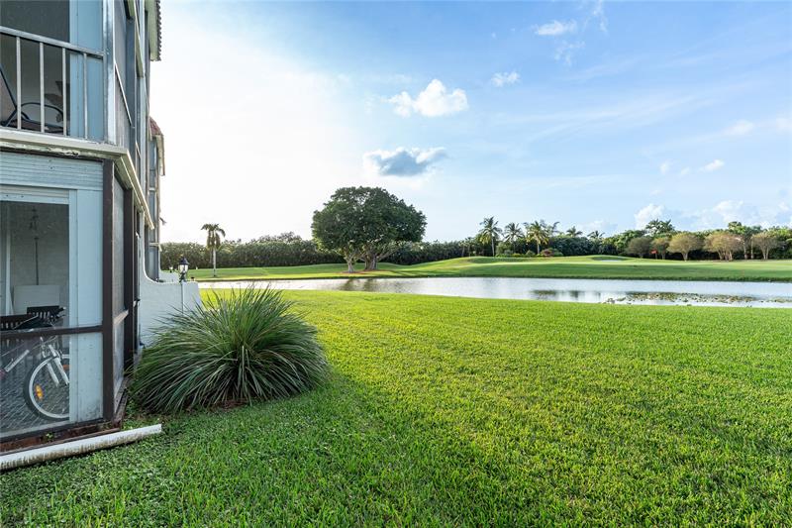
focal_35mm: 16
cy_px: 264
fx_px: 352
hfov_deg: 96.7
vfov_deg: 73.7
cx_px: 396
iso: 200
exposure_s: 1/125
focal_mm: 16
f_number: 8
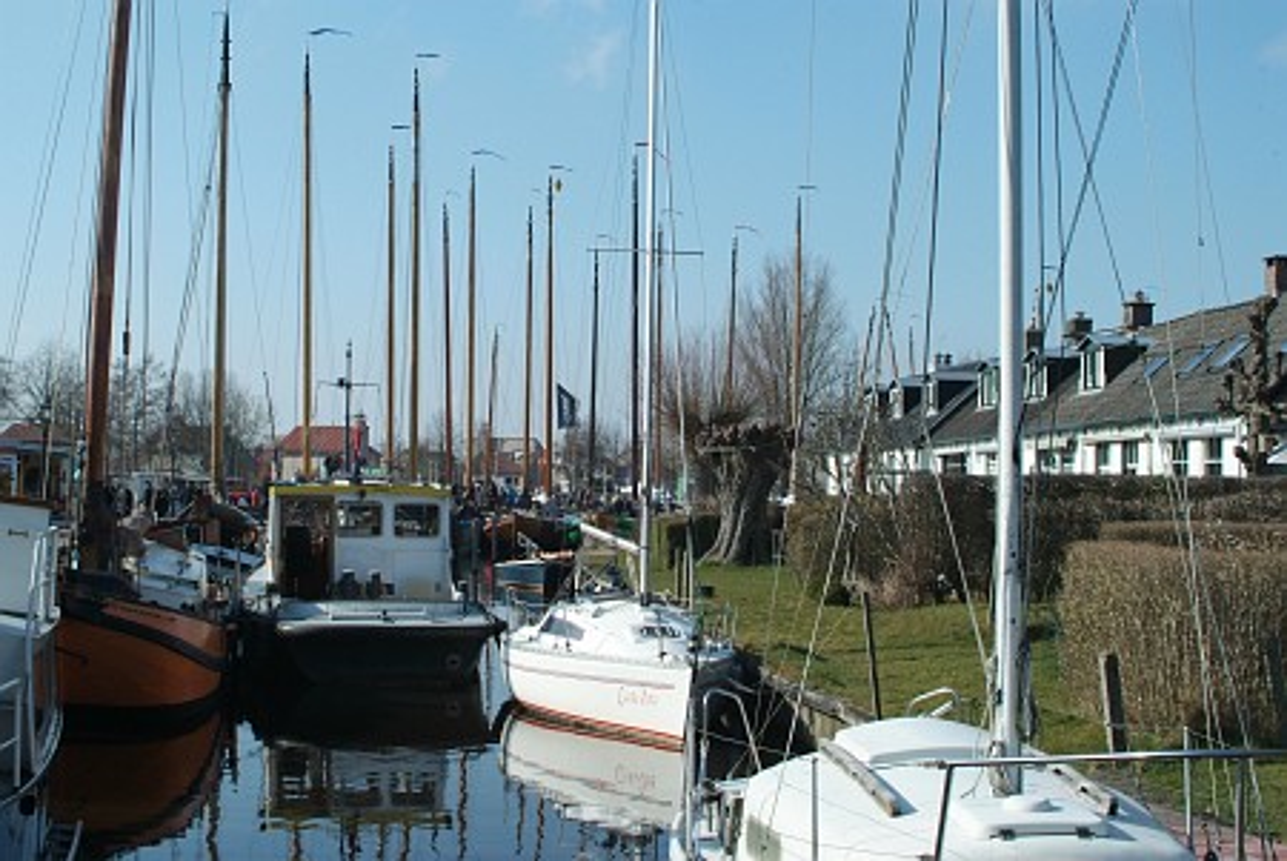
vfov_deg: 25.6
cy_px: 430
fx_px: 1897
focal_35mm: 53
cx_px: 644
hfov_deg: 37.5
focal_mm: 35
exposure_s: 1/750
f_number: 9.5
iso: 400
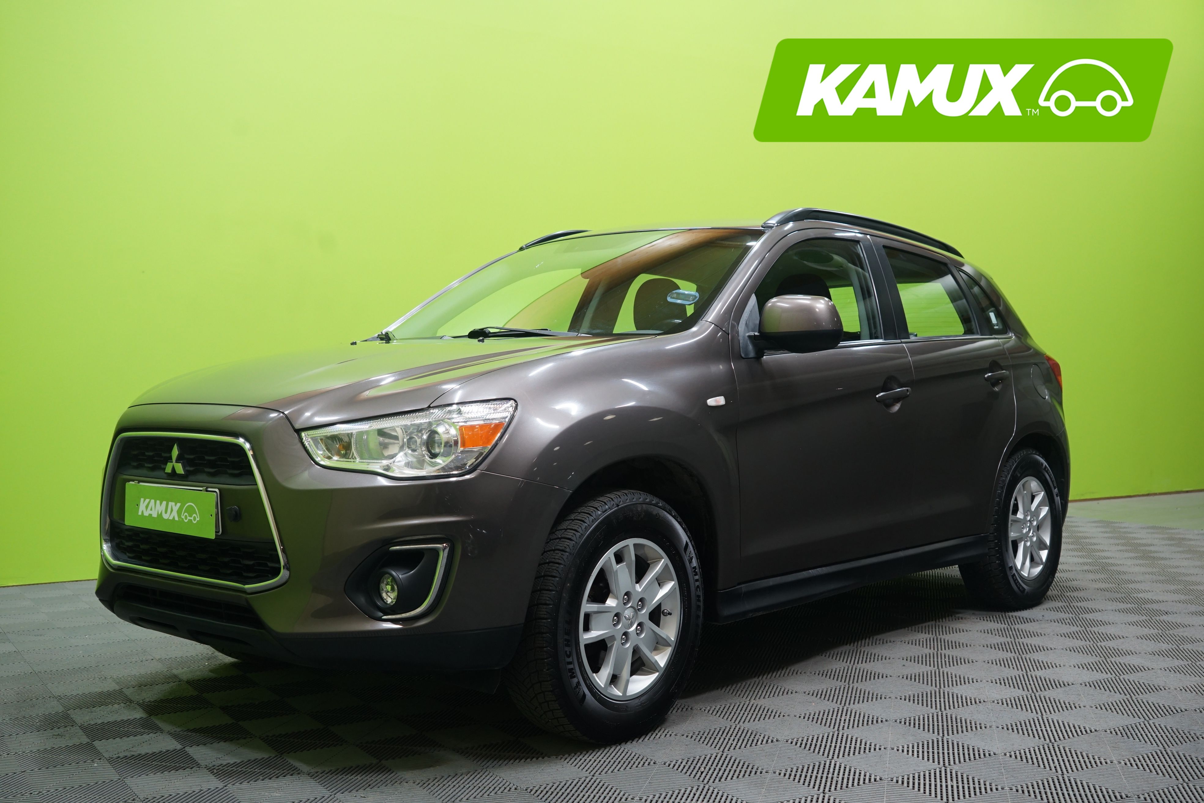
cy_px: 402
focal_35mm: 38
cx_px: 602
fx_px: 1271
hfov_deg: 50.7
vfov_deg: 35.1
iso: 800
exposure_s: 1/20
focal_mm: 38
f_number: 5.6
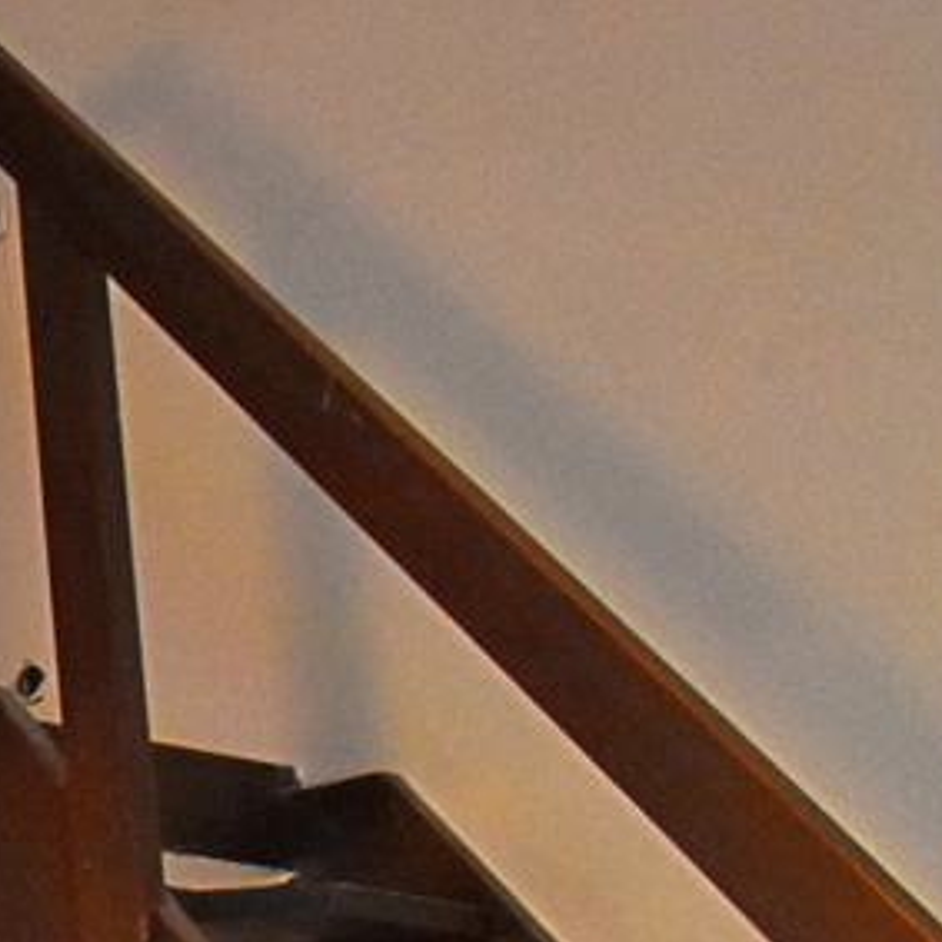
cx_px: -852
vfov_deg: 28.5
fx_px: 1663
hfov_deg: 20.0
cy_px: 1055
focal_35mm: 54
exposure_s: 1/125
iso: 2000
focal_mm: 10
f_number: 4.5
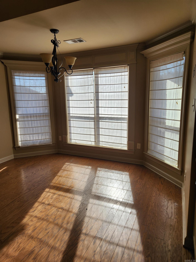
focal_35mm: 23
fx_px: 174
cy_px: 131
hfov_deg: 58.9
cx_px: 98
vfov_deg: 73.9
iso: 20
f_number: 1.8
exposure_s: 1/424
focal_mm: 5.4
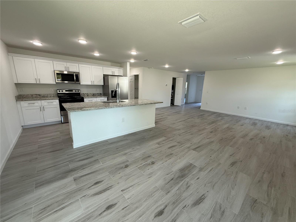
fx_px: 120
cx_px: 148
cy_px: 111
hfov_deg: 102.1
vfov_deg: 85.7
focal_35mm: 14
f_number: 2.2
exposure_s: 1/99
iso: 100
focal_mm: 2.22
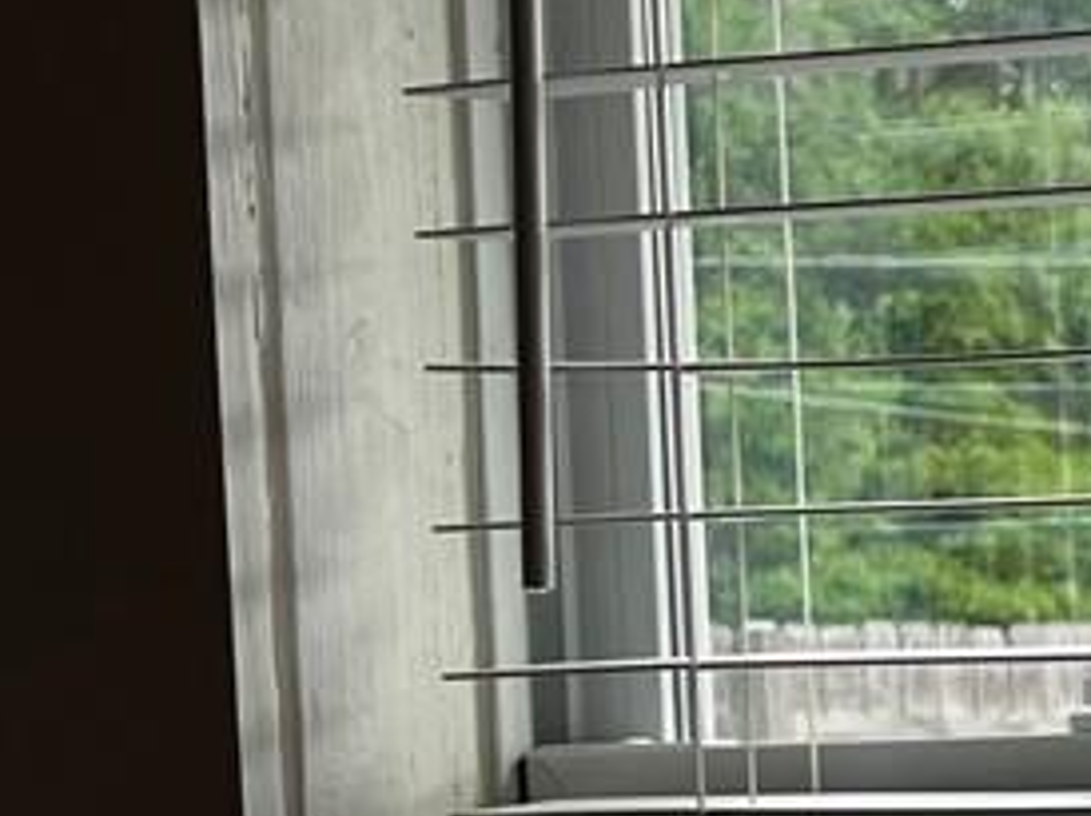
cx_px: 2453
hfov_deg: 11.3
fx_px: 4786
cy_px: 912
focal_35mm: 152
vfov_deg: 9.6
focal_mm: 5.7
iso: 50
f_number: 1.5
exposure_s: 1/383
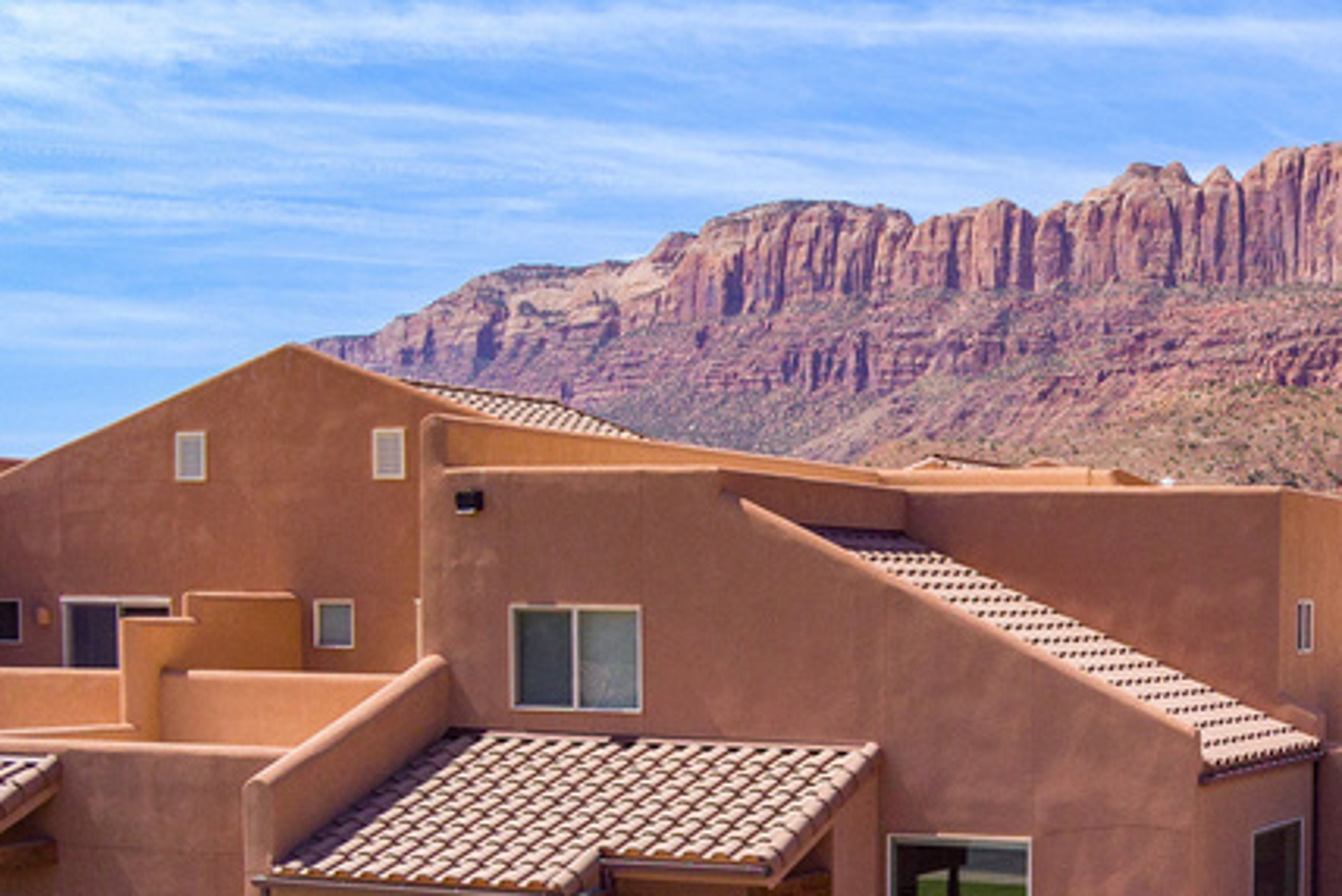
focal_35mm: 55
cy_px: 982
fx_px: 2052
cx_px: 1383
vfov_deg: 23.2
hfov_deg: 32.8
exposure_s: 1/3800
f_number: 2.8
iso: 133
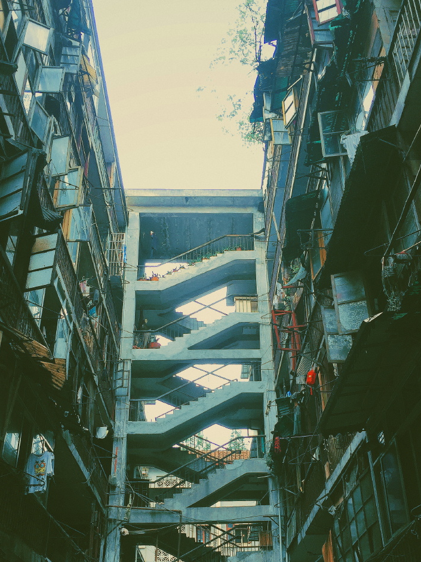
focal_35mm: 37
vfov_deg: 49.7
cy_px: 352
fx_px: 600
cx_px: 209
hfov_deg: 38.6
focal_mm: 4.15
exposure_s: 1/100
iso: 32
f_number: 2.2
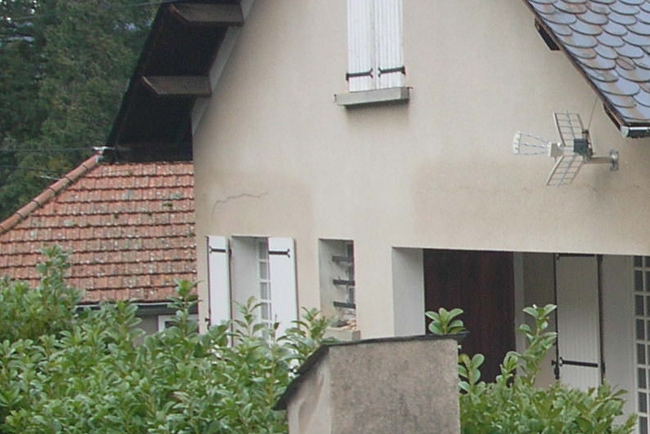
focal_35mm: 143
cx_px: 867
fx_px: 2582
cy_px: 246
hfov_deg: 13.8
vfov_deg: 9.6
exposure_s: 1/92.8
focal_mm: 8
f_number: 3.2
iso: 50
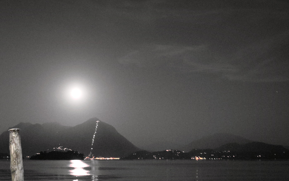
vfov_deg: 22.1
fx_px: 457
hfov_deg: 34.4
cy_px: 146
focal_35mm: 58
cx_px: 76
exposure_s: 1/3
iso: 6400
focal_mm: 22
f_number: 3.5
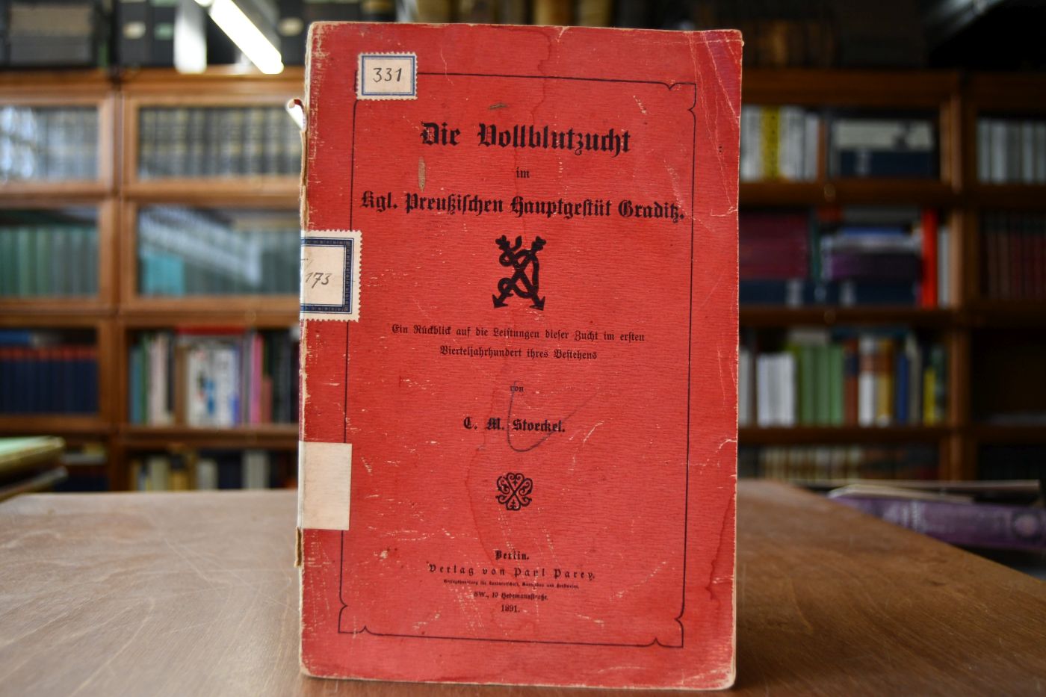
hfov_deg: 57.2
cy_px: 348
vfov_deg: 40.0
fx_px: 959
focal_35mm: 33
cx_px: 523
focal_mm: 22
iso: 800
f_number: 3.5
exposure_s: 1/125
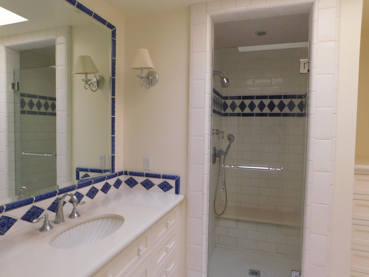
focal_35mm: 23
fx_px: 245
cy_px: 138
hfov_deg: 73.9
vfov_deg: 58.9
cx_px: 184
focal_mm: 4
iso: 125
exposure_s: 1/60
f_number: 3
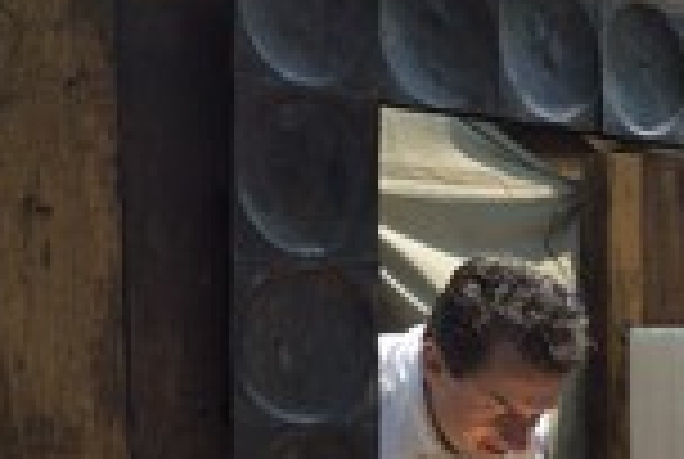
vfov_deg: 16.8
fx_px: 1523
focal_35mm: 80
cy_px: 446
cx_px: 855
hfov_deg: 22.9
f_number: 10
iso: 200
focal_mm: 29
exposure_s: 1/125
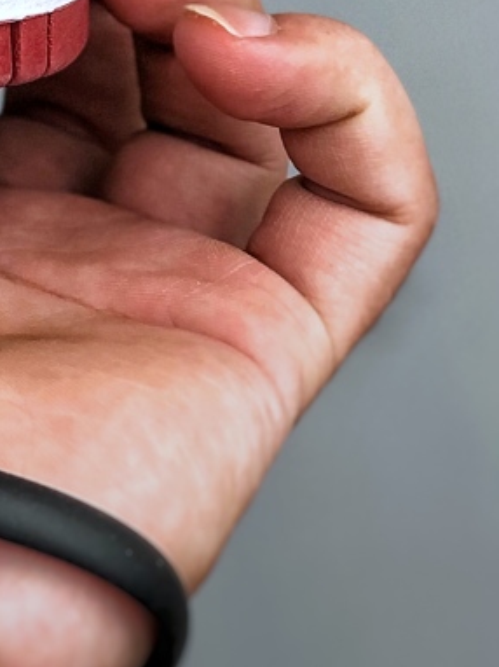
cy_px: -450
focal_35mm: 215
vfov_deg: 8.9
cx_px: -290
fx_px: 4137
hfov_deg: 6.8
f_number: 2.8
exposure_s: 1/50
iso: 20
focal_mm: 6.6
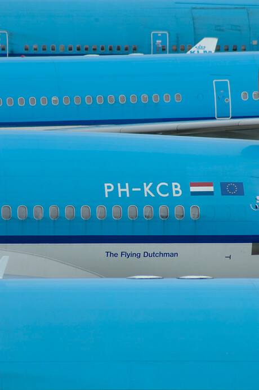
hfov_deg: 3.0
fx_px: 4870
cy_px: 195
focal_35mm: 450
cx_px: 130
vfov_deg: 4.6
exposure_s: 1/640
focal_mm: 300
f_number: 7.1
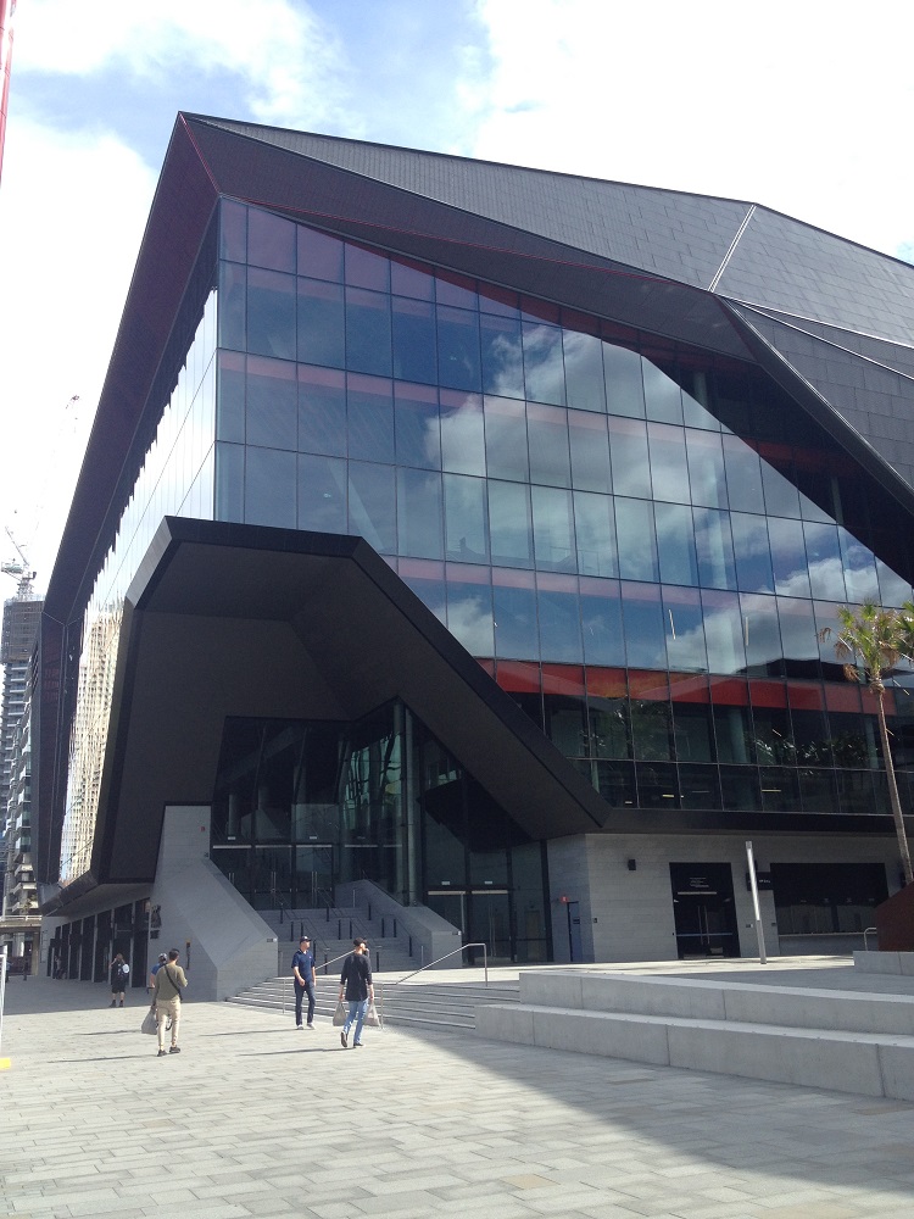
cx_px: 457
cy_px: 610
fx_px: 1232
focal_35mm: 35
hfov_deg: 40.7
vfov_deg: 52.6
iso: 50
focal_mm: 4.28
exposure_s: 1/824
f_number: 2.4
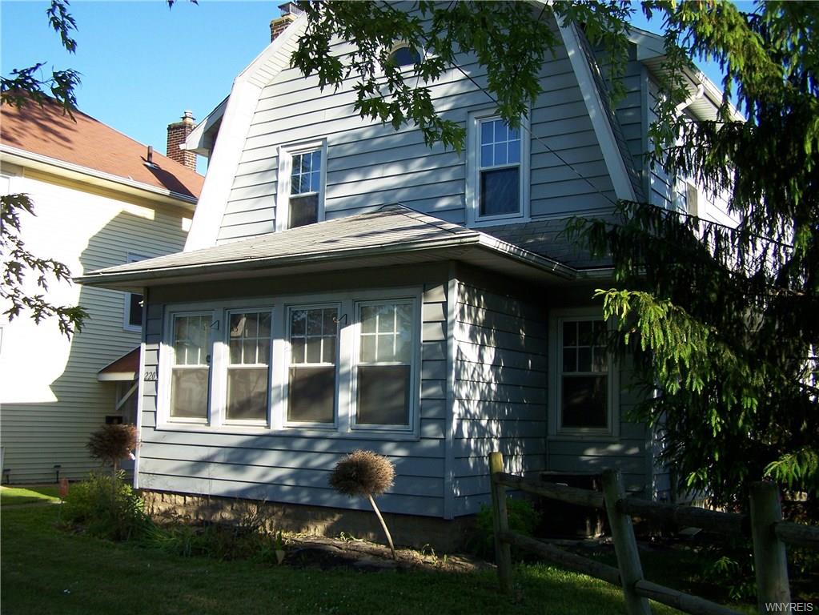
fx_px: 899
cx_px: 410
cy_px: 308
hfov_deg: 49.0
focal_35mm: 38
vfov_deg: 37.7
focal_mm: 6.3
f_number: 2.8
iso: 80
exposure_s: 1/500
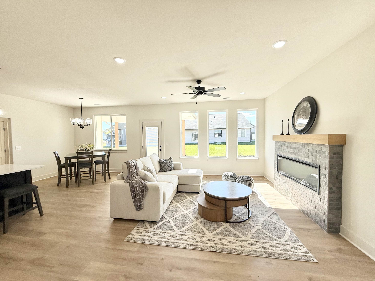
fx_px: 152
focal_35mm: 14
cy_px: 140
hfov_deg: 102.1
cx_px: 188
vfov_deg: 85.7
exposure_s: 1/439
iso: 64
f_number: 2.2
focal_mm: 2.22
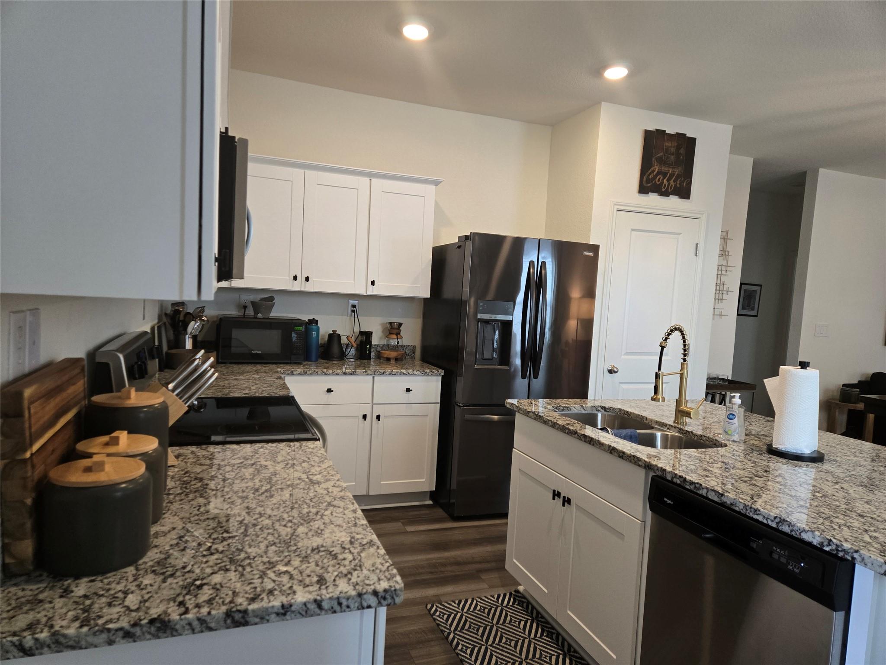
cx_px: 443
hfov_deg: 73.9
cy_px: 332
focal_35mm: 23
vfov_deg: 58.9
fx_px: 589
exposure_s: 1/120
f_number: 1.8
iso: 320
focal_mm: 5.4
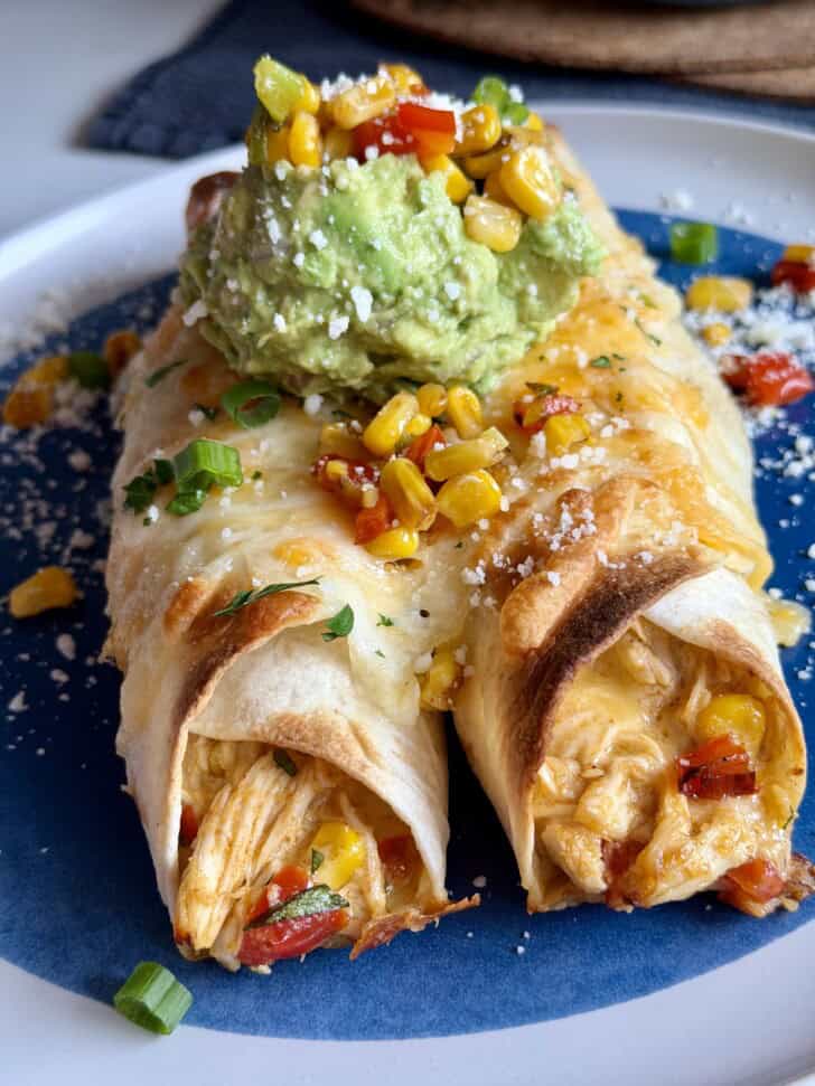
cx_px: 408
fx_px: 1507
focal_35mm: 48
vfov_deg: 39.7
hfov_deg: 30.3
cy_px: 543
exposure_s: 1/85
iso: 100
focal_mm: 6.8
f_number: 1.8
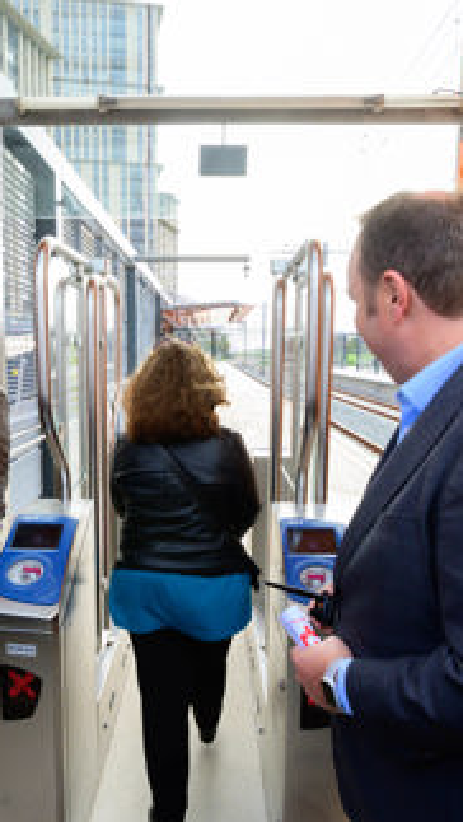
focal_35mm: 28
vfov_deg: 67.7
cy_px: 452
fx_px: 610
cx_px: 196
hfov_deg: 41.4
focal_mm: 16
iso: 1600
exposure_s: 1/640
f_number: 7.1
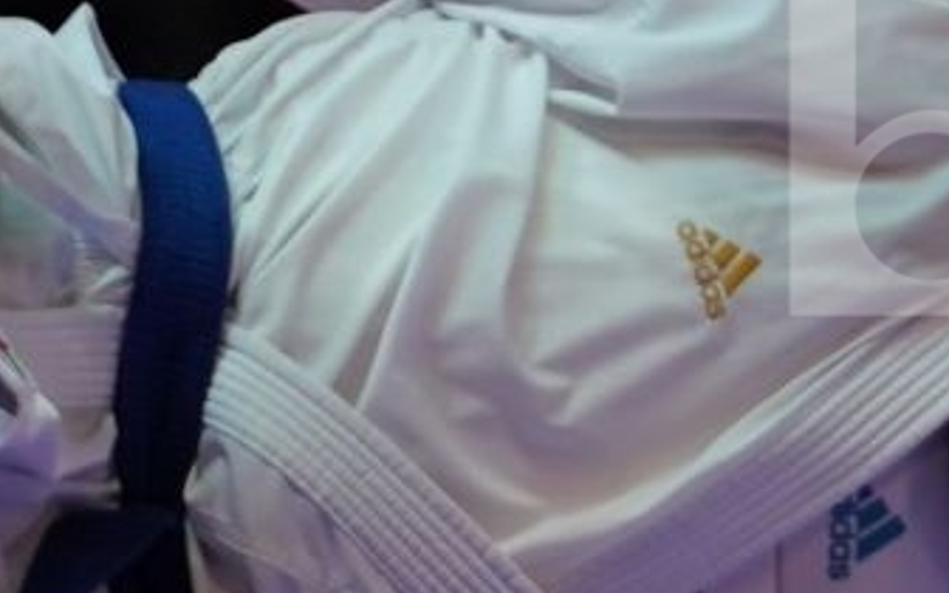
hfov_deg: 1.7
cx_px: 96
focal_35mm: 1235
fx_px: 31941
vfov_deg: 1.1
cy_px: 59
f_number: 2.8
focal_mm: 151
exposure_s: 1/1000
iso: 500
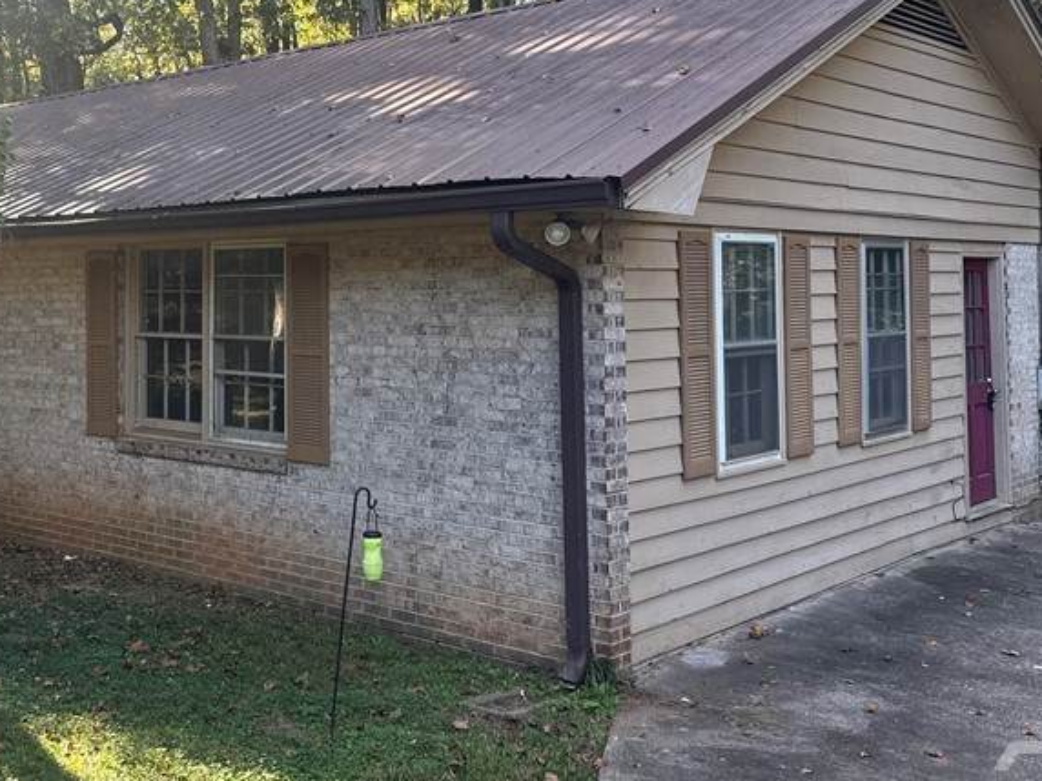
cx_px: 237
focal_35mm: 43
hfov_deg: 42.3
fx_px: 1294
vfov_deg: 33.3
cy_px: 257
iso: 80
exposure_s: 1/317
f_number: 1.78
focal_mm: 6.76
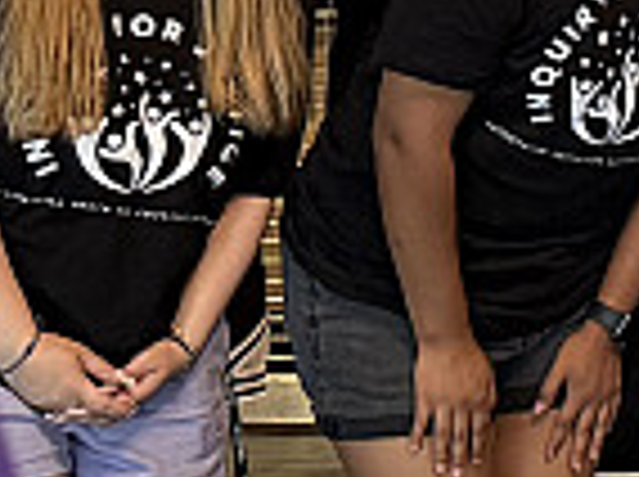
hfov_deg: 10.6
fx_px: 2746
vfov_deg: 9.6
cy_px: -286
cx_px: 1721
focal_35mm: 149
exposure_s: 1/60
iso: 250
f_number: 1.78
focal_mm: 6.76
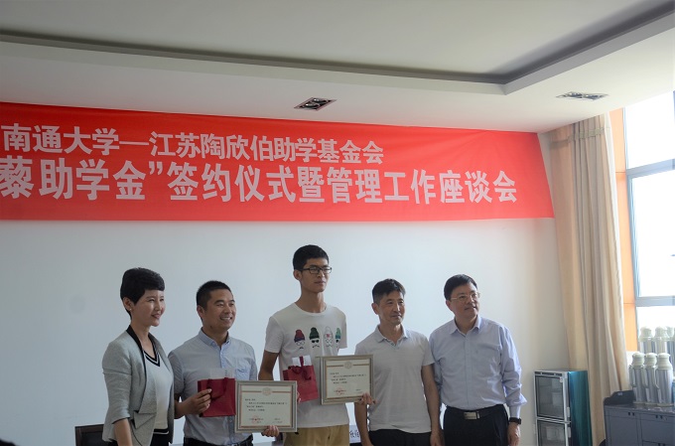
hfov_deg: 41.2
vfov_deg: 27.9
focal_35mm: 48
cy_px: 223
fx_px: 897
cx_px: 338
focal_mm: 32
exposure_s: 1/90
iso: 200
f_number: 4.8
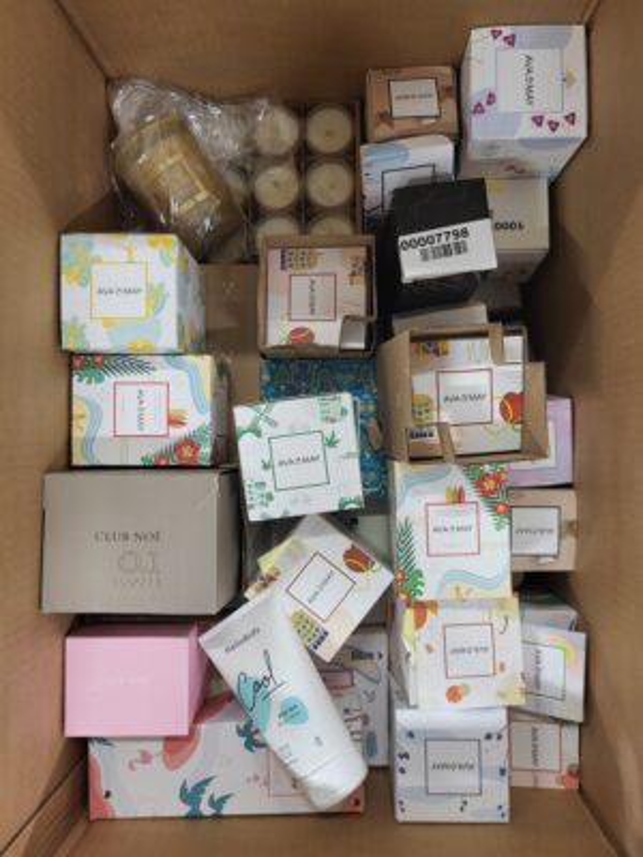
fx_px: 644
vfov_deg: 67.3
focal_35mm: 26
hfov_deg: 53.1
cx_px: 322
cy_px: 428
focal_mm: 5.4
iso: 200
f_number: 1.8
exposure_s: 1/50
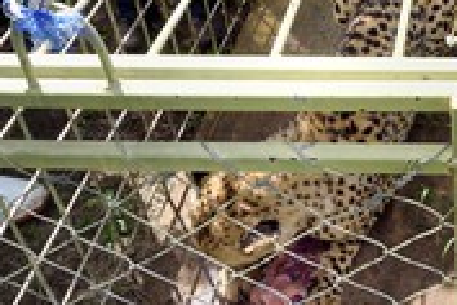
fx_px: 724
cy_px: 10
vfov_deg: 23.0
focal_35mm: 57
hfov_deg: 32.5
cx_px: 449
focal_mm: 24
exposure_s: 1/200
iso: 400
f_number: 14
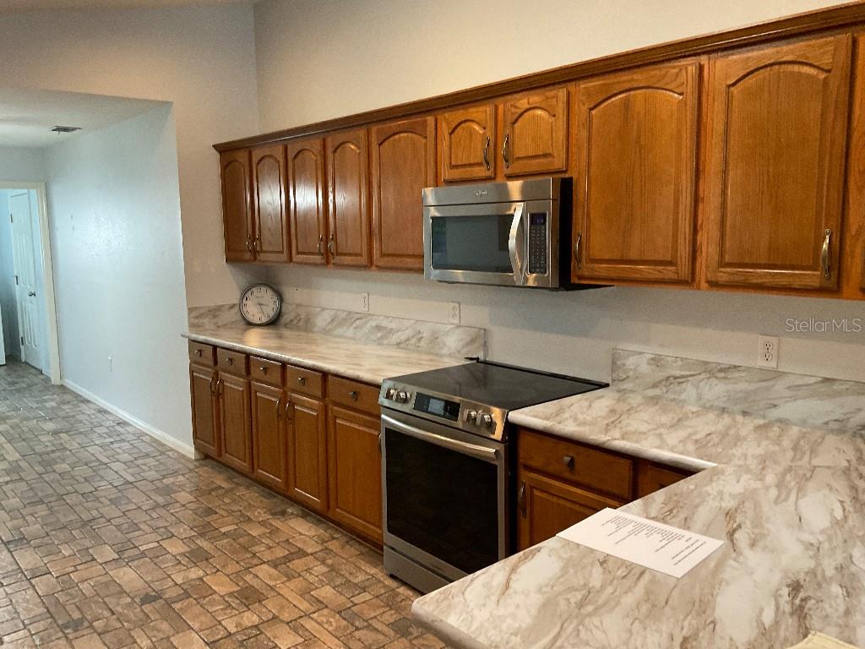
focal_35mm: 29
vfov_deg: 48.2
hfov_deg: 61.7
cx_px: 432
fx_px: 725
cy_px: 324
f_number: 1.8
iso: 125
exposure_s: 1/60
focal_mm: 3
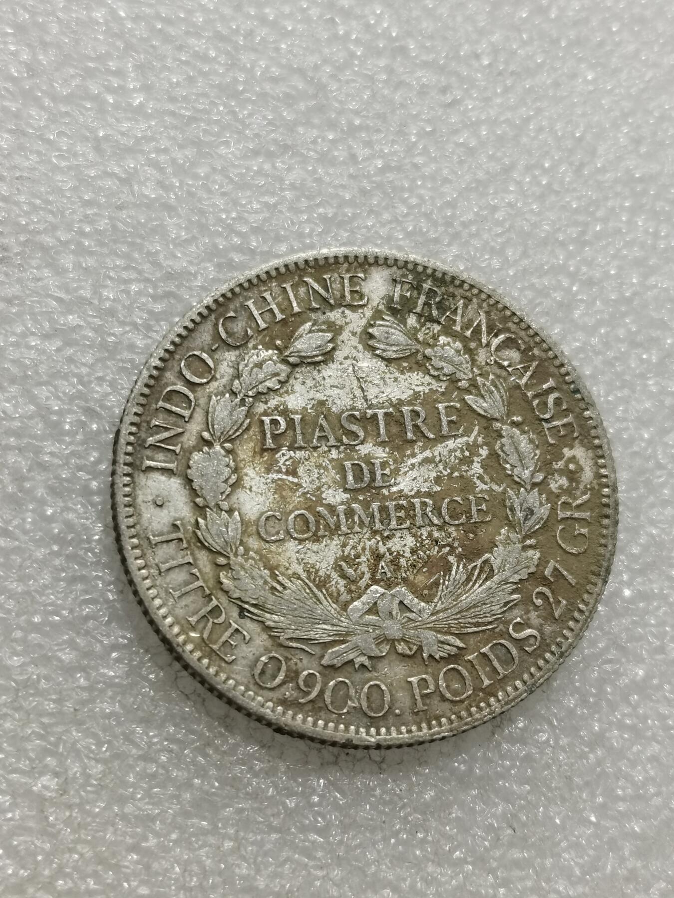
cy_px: 449
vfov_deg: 30.3
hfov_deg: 22.9
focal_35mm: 64
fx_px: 1662
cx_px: 337
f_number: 1.8
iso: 80
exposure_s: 1/100
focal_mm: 5.58
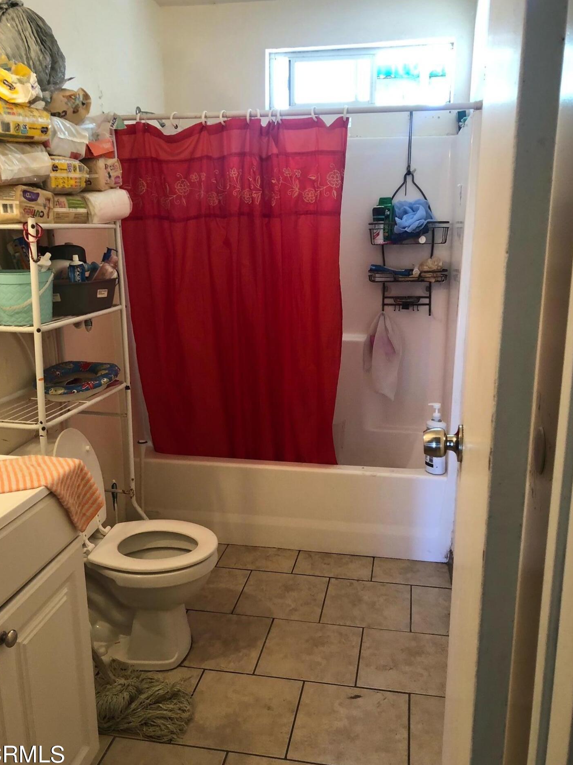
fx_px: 662
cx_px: 290
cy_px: 382
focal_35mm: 30
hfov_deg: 46.8
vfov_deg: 60.0
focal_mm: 3.99
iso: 50
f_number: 1.8
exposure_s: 1/15
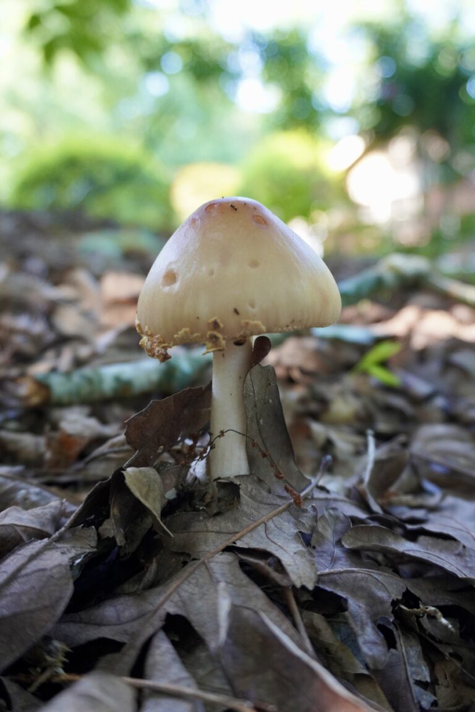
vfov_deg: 64.6
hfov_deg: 45.7
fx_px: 564
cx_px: 238
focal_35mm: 28
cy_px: 356
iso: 1000
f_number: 4
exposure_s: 1/160
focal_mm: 19
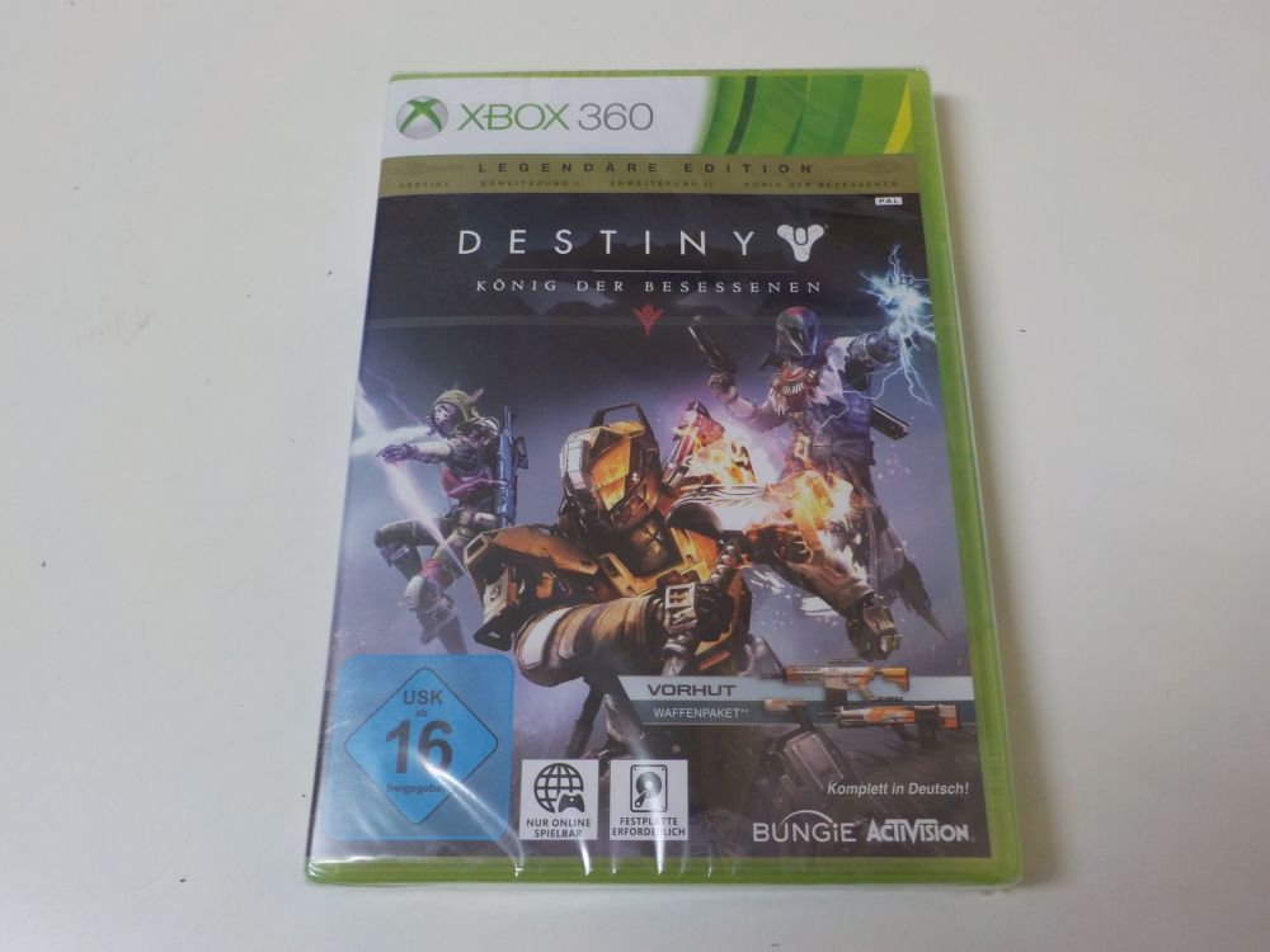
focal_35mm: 30
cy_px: 476
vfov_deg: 46.8
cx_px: 635
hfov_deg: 60.0
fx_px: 1101
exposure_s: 1/30
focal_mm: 4.1
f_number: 3.3
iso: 160
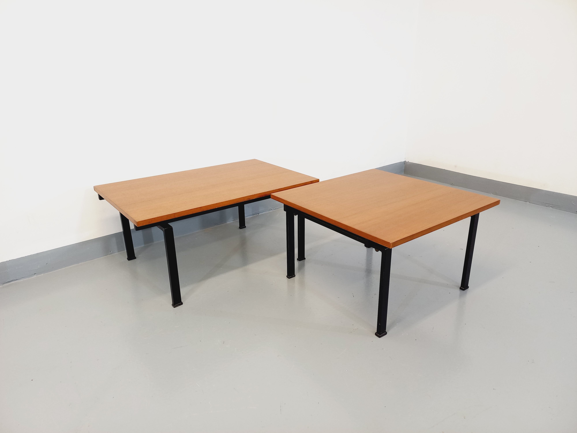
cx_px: 288
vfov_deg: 54.9
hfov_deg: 69.4
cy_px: 216
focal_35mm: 25
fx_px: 417
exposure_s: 1/49
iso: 250
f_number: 1.8
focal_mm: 4.65
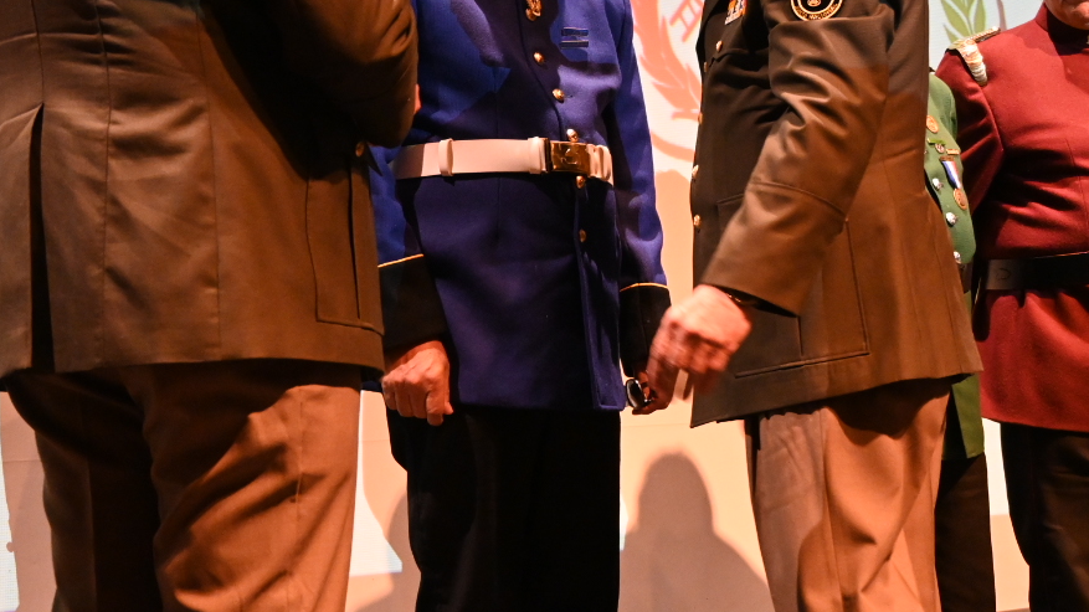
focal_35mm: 90
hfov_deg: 23.7
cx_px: 534
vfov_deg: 13.4
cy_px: 117
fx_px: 2597
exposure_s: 1/125
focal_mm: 31
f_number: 4
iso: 2500
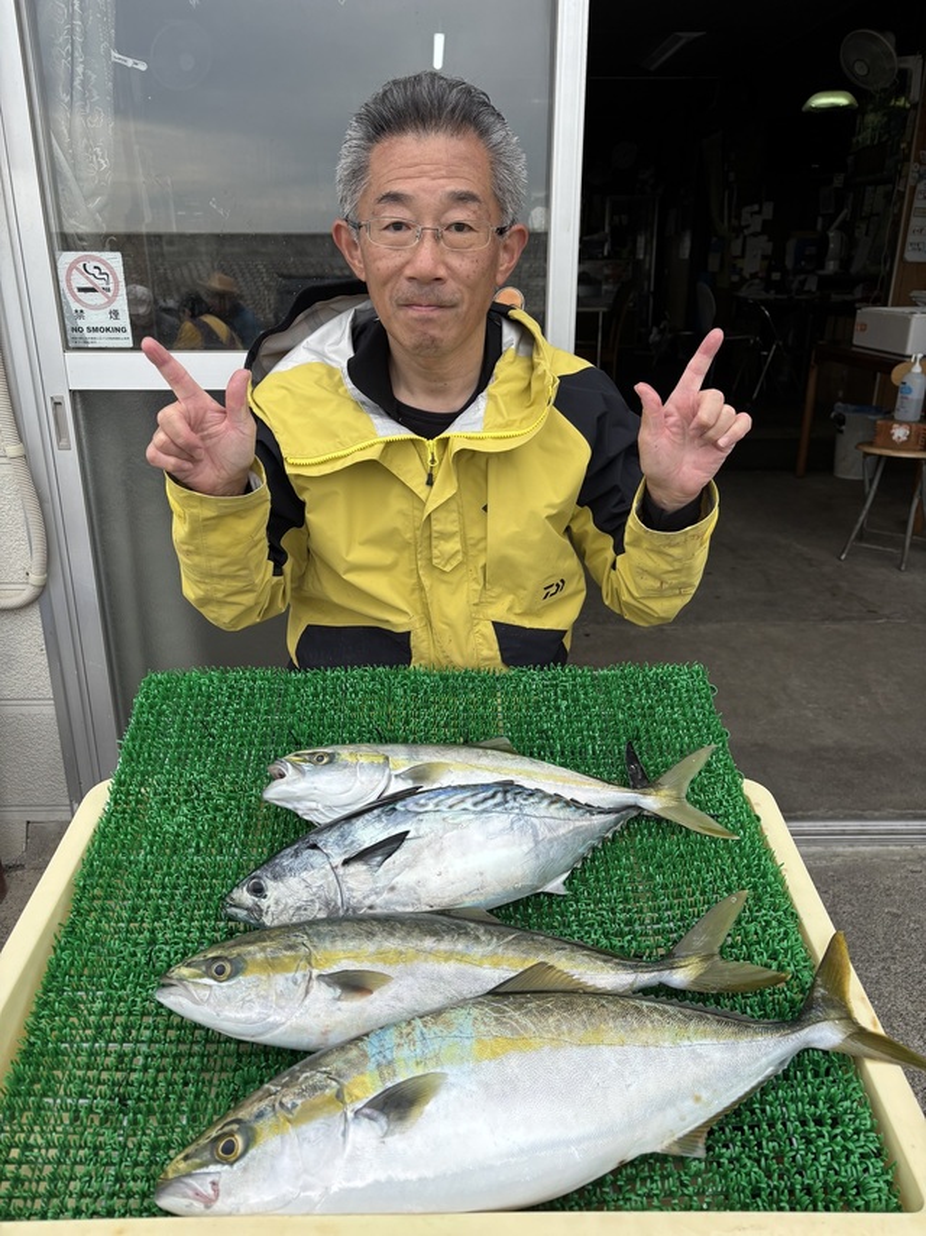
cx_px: 463
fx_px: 928
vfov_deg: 67.3
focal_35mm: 26
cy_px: 618
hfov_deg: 53.0
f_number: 1.6
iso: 50
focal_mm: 5.96
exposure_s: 1/865
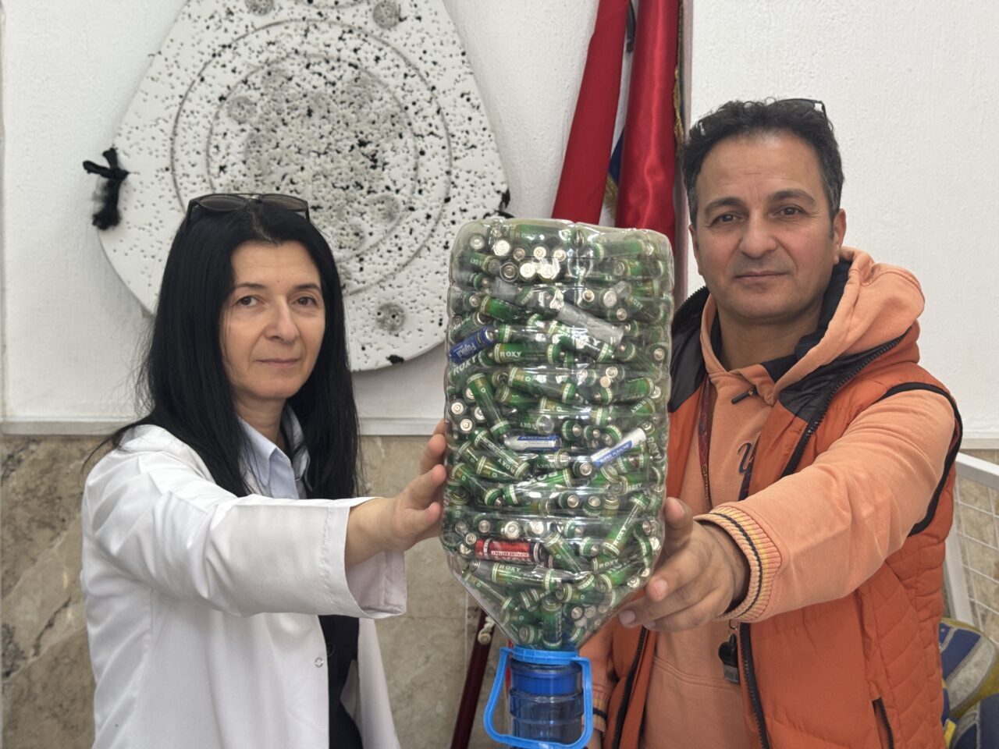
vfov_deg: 30.3
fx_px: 1385
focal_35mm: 48
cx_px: 500
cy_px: 374
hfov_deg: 39.7
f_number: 1.78
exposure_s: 1/50
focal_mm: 6.76
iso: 50
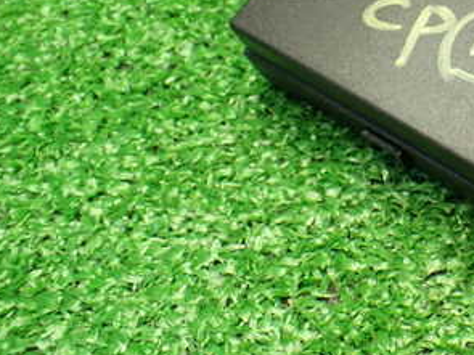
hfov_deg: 29.6
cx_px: 474
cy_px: 32
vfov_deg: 23.4
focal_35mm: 61
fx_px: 835
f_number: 2.3
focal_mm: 5.4
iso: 800
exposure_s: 1/100
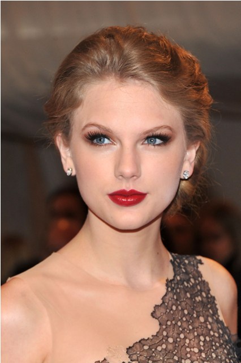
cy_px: 182
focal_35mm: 135
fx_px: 1357
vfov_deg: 15.2
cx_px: 120
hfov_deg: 10.1
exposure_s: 1/160
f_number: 6.3
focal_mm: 135
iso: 800
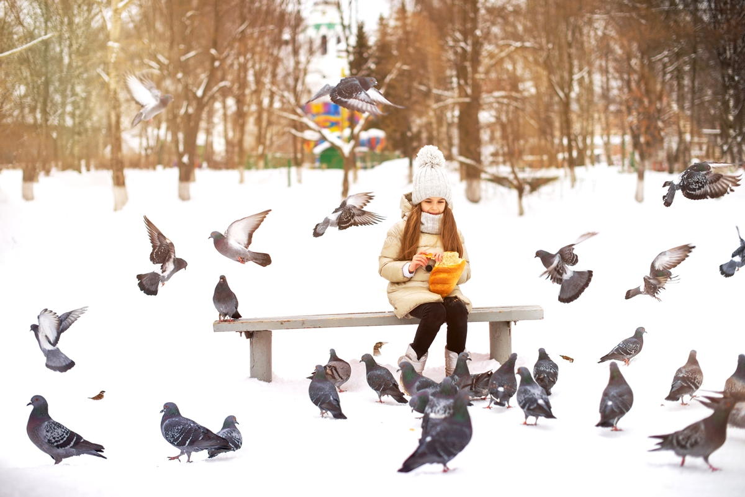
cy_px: 248
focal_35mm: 50
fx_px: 1035
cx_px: 372
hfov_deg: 39.6
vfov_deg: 27.0
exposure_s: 1/640
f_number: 2.2
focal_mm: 50
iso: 100
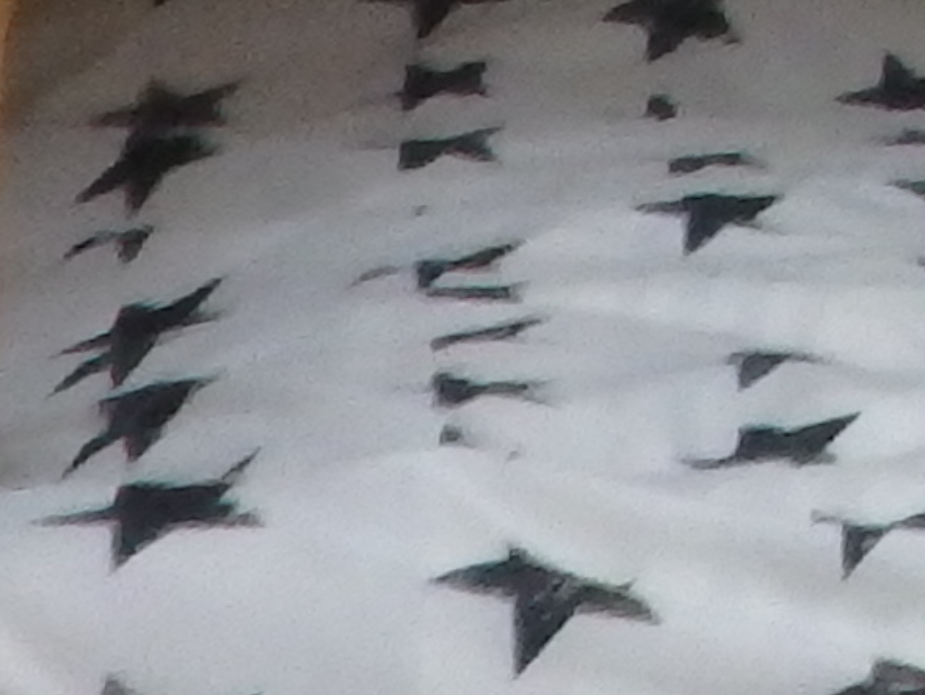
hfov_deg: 8.5
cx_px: 3341
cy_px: -1942
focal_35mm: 164
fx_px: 4384
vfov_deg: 7.1
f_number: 3.5
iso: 400
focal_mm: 3.7
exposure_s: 1/30
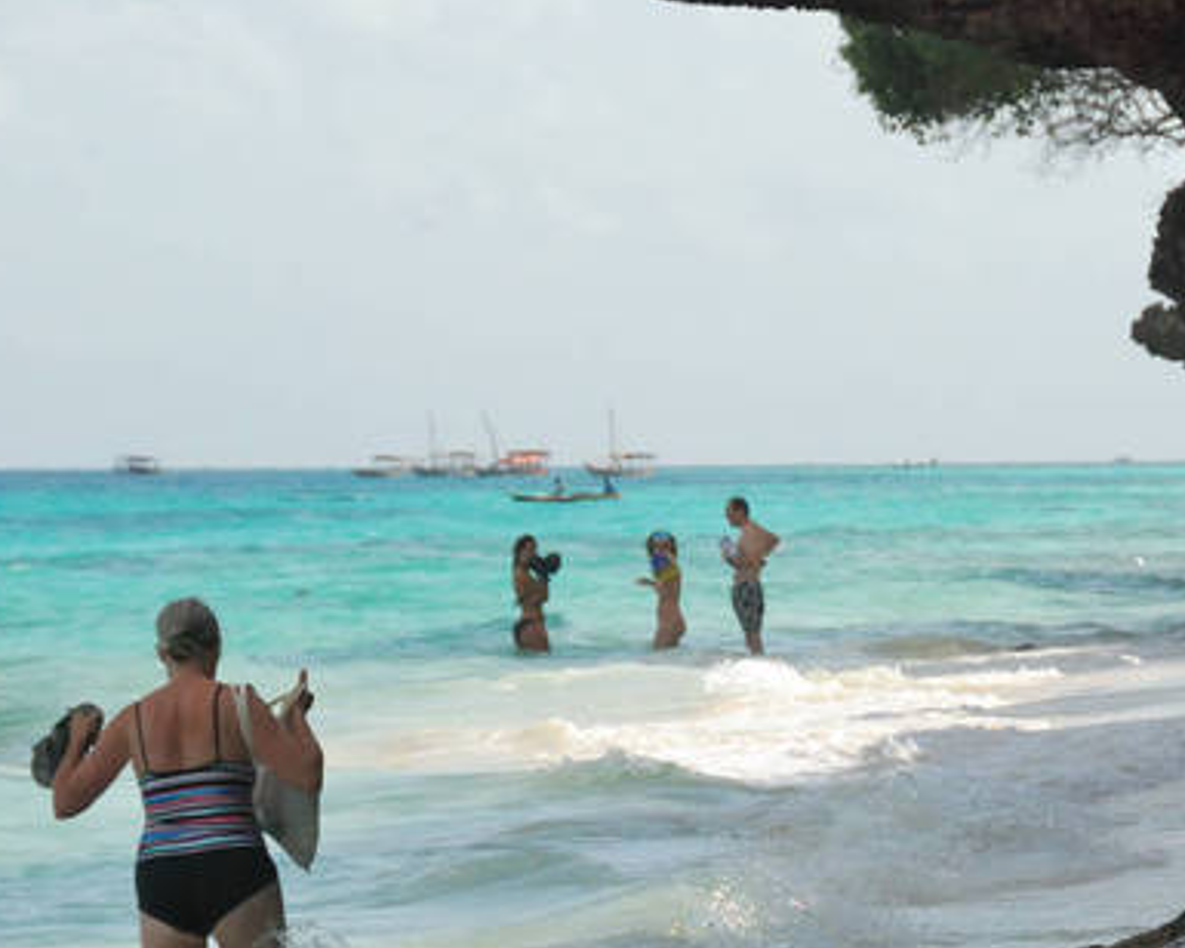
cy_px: 711
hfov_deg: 6.7
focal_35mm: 287
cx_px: 960
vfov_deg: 5.4
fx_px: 10065
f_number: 10
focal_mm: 112
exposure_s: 1/1600
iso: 800
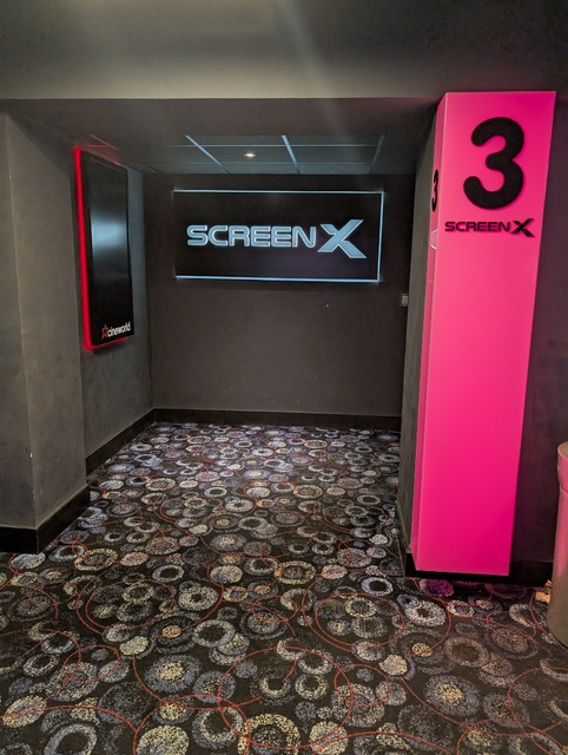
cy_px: 378
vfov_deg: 71.5
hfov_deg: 56.9
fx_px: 524
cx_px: 284
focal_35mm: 24
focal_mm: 6.9
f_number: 1.68
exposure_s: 1/100
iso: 259
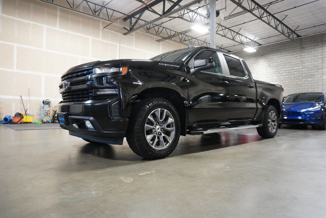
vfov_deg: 53.1
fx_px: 217
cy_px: 109
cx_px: 163
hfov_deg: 73.7
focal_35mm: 24
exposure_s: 1/160
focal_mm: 16
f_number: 3.5
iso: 5000
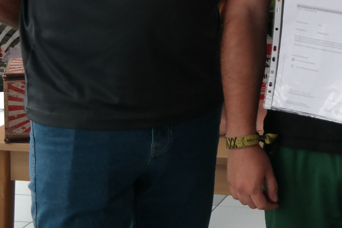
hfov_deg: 16.0
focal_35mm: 124
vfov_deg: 10.8
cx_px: 395
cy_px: -71
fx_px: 1178
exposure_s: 1/50
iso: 800
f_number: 4
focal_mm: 24
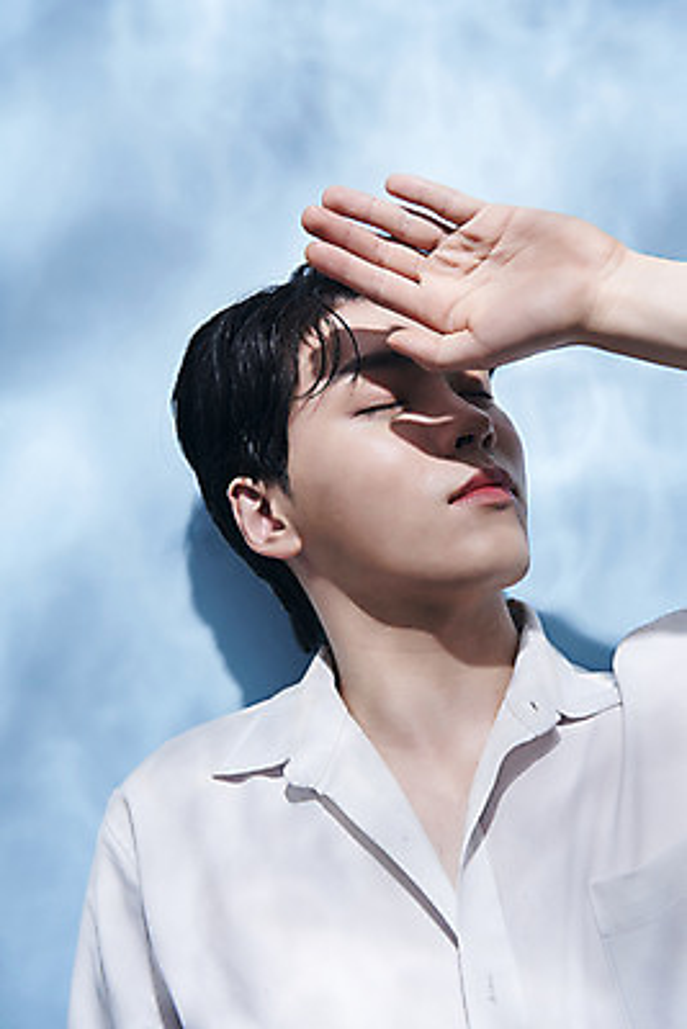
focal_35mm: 42
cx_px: 344
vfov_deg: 46.4
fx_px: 1201
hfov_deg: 31.9
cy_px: 514
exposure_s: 1/125
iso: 64
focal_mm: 42
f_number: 5.6
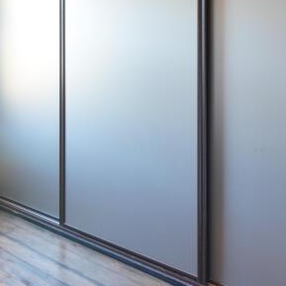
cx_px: -87
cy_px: 44
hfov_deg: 29.9
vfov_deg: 35.9
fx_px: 421
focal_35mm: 45
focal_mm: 10
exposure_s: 1/1.6
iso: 100
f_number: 16
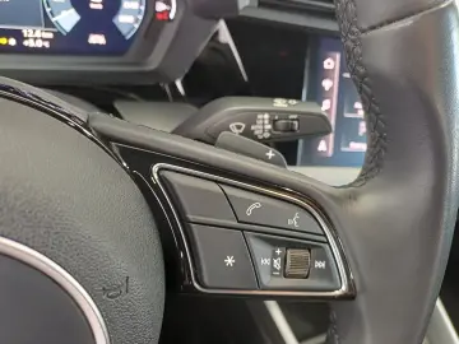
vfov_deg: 54.9
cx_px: 230
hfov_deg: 69.4
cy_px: 172
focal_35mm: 25
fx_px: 331
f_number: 1.8
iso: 320
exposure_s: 1/30
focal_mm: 4.65
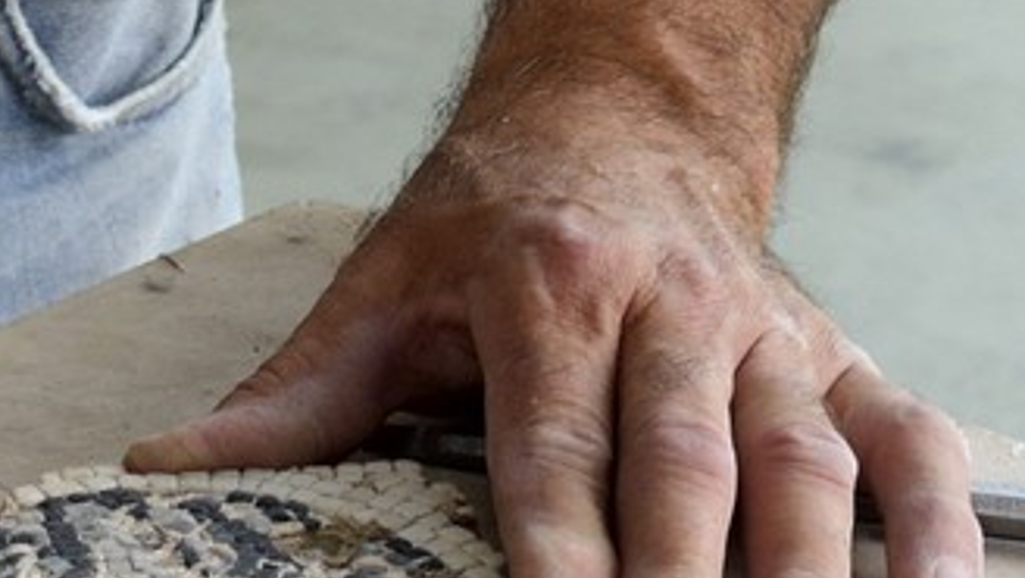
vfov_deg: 4.8
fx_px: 6663
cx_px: -22
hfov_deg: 8.7
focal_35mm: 245
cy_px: -969
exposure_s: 1/60
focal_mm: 48
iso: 800
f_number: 9
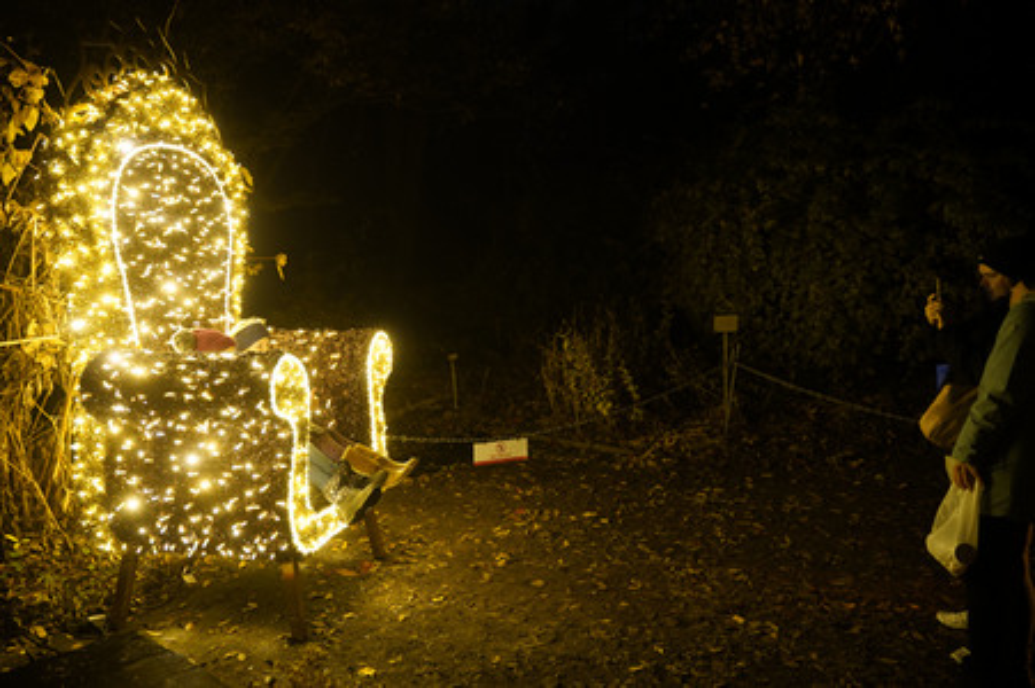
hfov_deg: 65.5
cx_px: 518
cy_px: 344
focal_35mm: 28
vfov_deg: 46.3
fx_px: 804
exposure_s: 1/30
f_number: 2.8
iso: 1600
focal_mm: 28
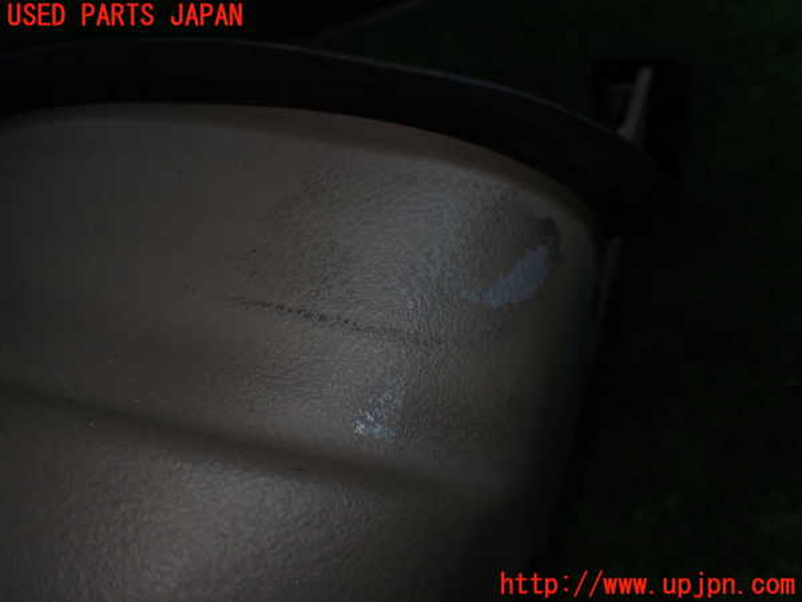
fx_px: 695
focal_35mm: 30
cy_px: 301
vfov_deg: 46.8
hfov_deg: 60.0
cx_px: 401
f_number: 2.3
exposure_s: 1/125
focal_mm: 5.4
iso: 125
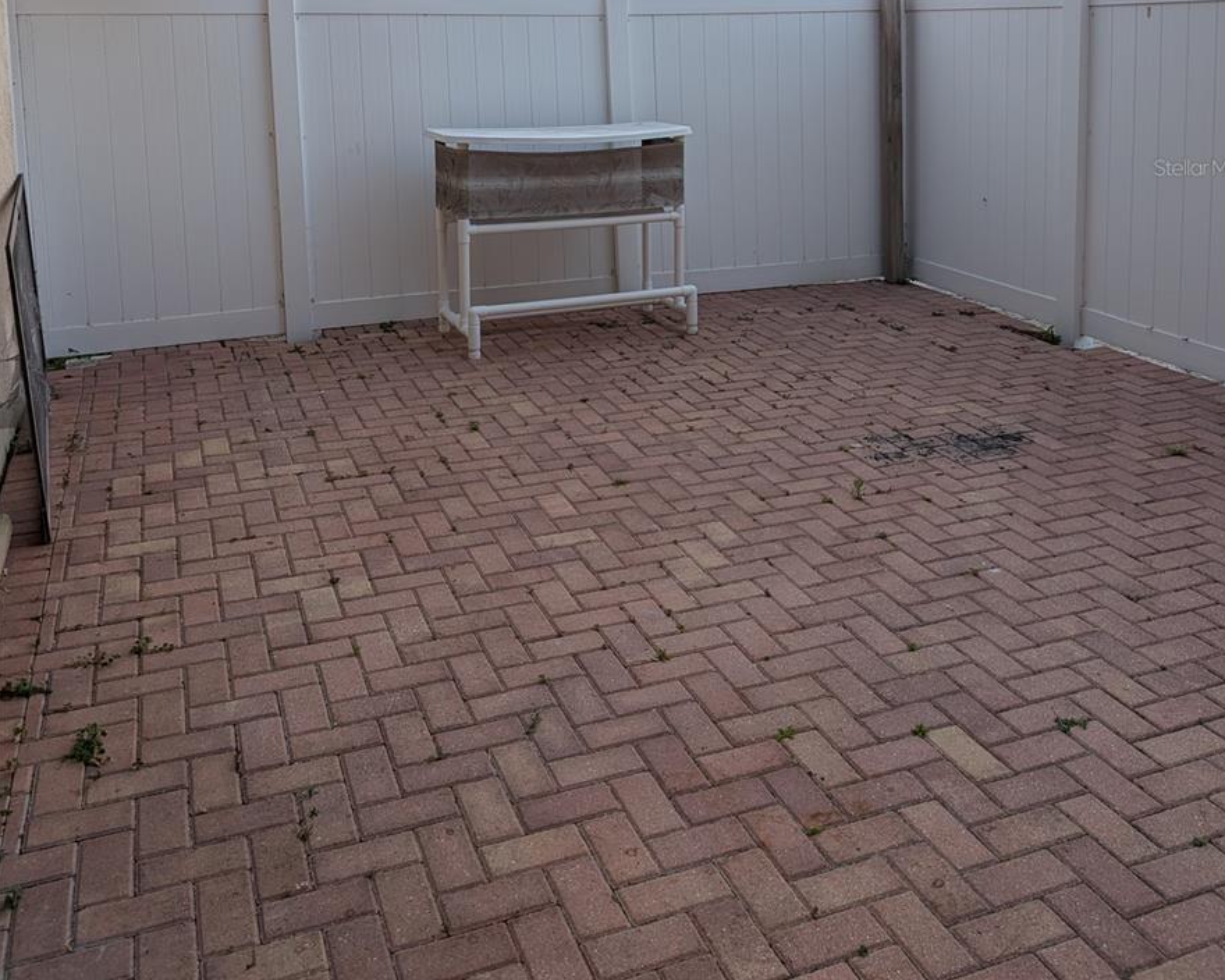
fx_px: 1160
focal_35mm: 32
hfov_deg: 55.7
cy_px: 167
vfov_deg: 43.2
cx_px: 624
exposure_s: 1/667
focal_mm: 6.9
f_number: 1.68
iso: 21
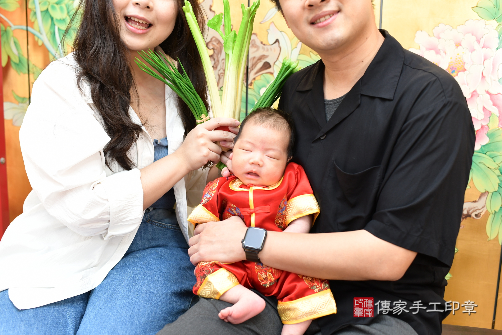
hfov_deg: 54.4
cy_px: 168
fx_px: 488
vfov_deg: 37.9
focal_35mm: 35
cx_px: 251
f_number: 4.5
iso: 1000
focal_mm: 35
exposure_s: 1/200
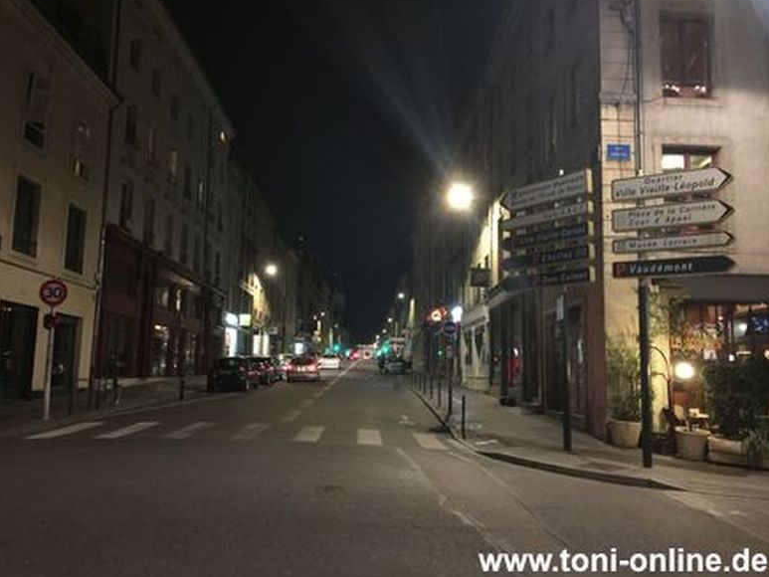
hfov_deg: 60.0
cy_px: 291
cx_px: 381
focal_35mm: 30
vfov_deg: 46.8
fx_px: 667
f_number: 2.2
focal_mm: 4.15
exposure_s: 1/4
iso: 80
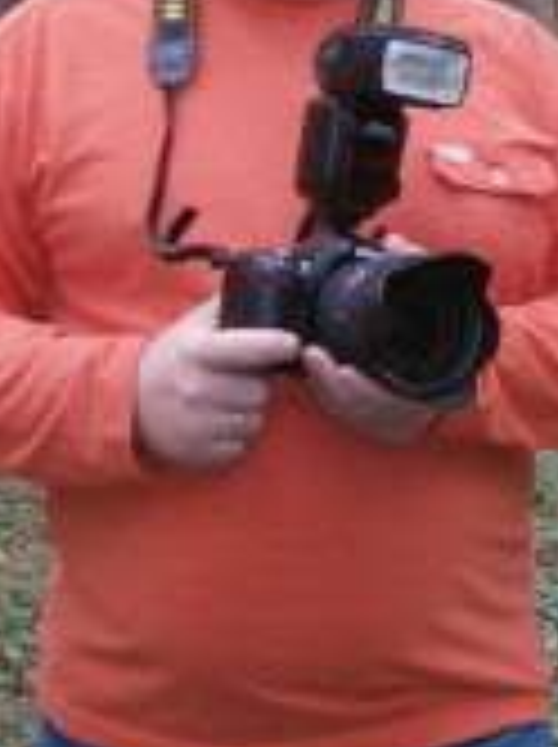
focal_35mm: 98
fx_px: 2112
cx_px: 290
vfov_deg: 19.7
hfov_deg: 15.1
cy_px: 76
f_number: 4.2
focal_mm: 8.29
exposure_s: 1/40
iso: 200
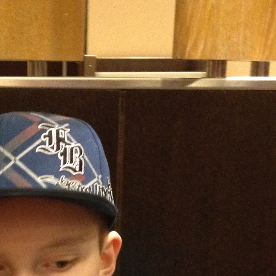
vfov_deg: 17.9
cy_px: 321
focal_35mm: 93
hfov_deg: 18.5
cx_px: 54
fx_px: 839
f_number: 2.4
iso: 400
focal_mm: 4.28
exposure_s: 1/15
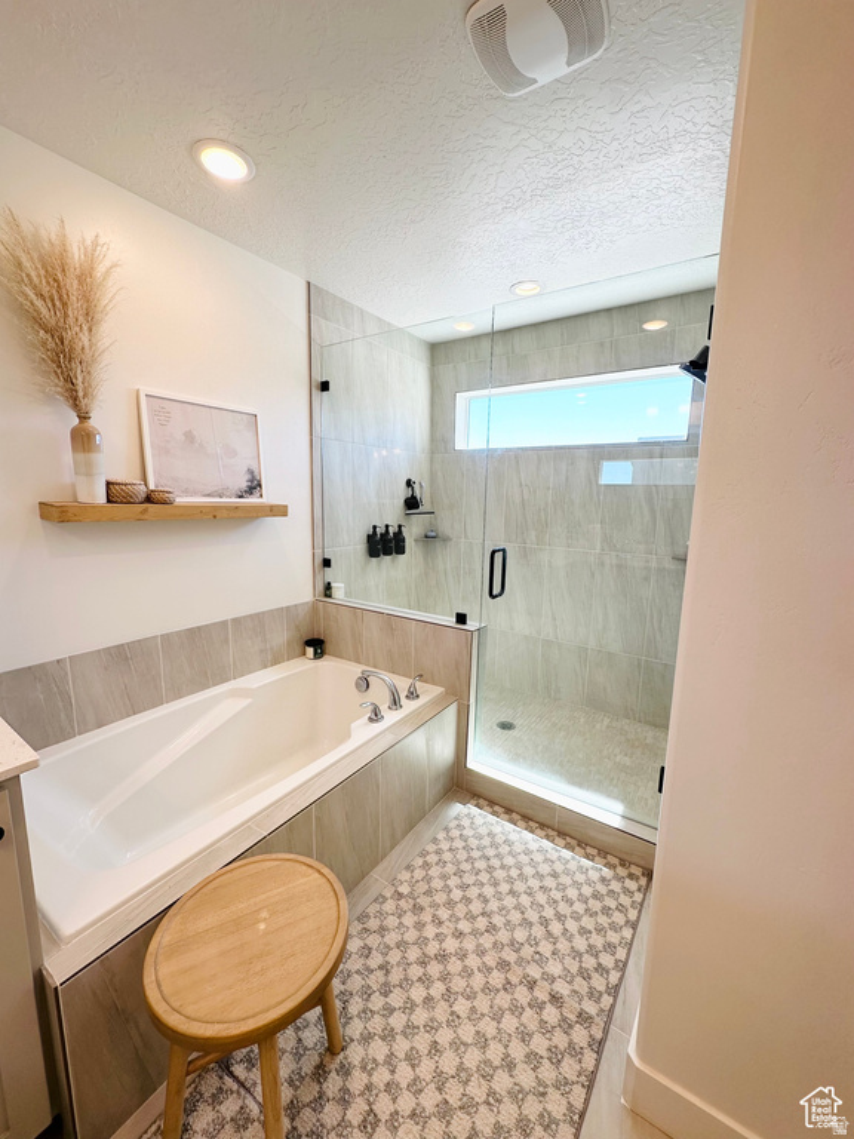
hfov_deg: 85.7
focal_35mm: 14
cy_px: 570
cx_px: 427
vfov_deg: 102.1
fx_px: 461
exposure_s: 1/150
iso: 40
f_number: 2.2
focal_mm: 2.22
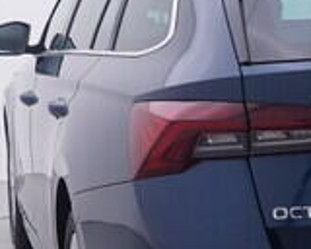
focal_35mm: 135
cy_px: 138
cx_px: 274
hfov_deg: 14.1
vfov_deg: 11.4
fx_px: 1243
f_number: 5
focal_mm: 15
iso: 200
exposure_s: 1/80
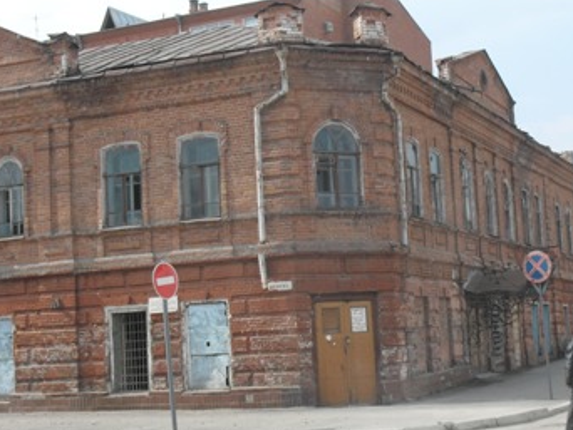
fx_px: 1375
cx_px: 325
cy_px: 209
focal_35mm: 83
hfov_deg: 23.5
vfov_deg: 17.8
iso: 80
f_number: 10.8
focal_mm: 11.7
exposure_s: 1/90
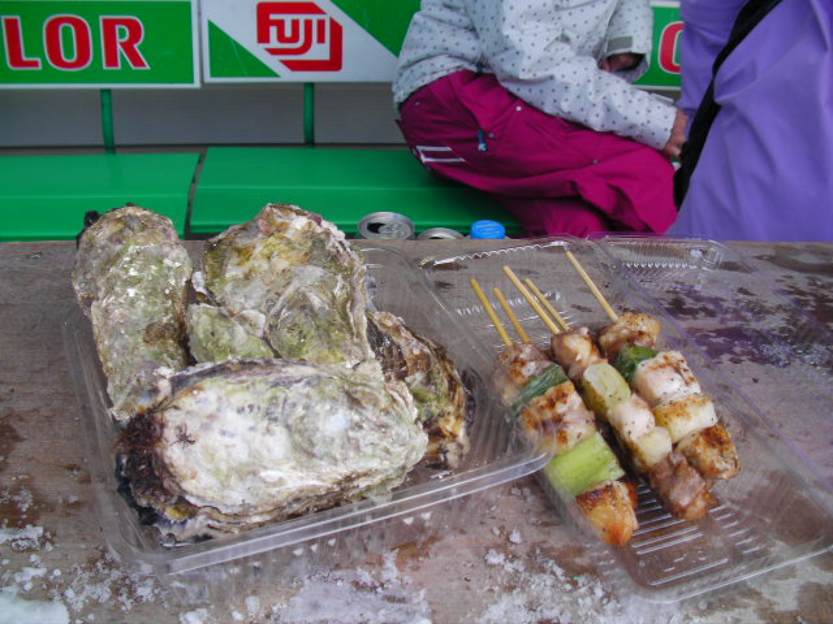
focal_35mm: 38
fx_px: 914
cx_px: 416
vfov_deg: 37.7
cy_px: 312
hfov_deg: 49.0
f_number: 3.5
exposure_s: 1/90.5
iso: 50
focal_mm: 6.3
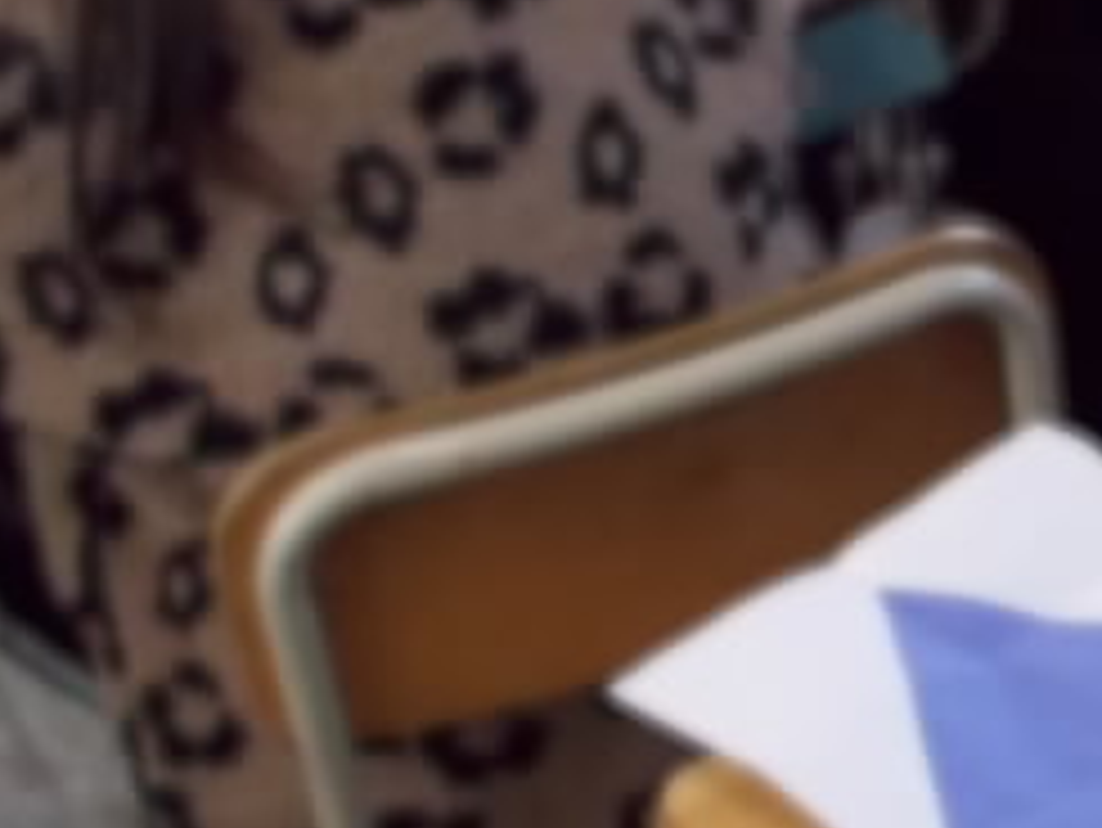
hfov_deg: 26.5
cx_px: 981
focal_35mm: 71
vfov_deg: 20.5
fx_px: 2261
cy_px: 184
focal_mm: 4.1
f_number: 3.3
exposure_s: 1/160
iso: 400
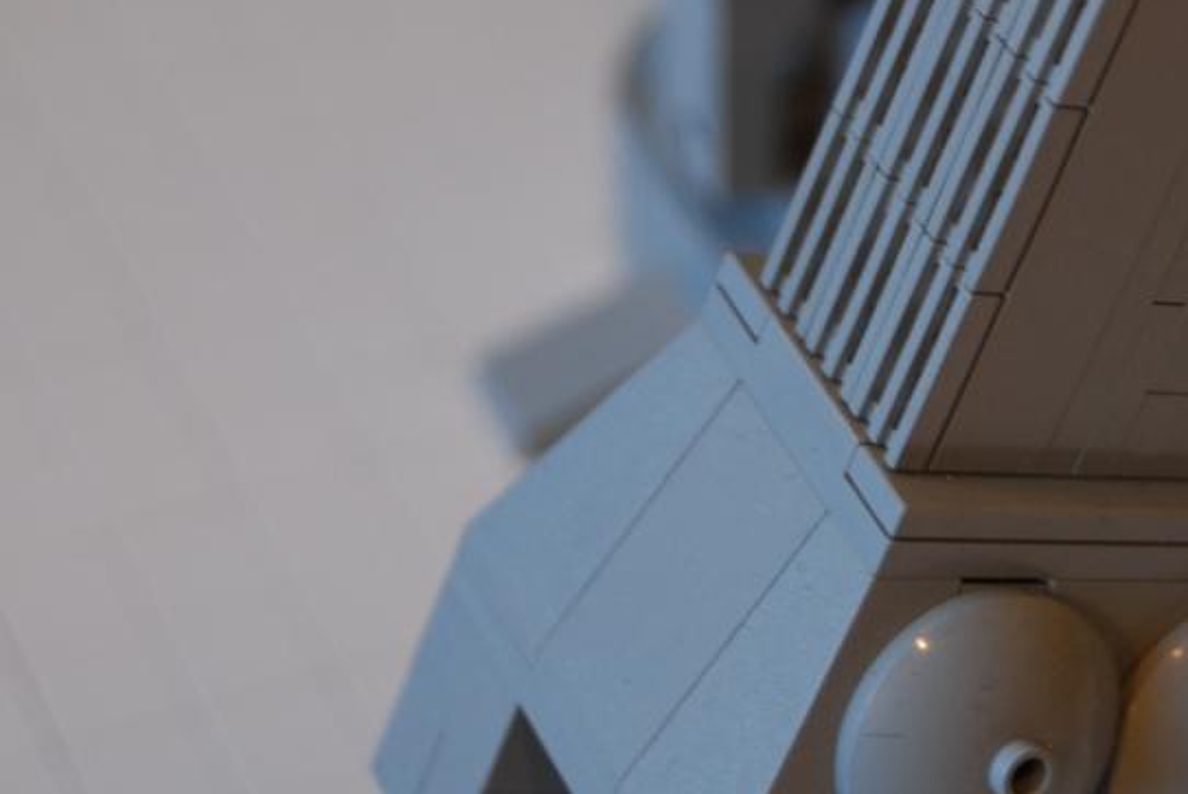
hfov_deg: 13.1
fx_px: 5149
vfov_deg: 8.8
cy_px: 567
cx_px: 877
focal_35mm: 156
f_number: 5.6
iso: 400
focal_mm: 55
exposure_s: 1/30
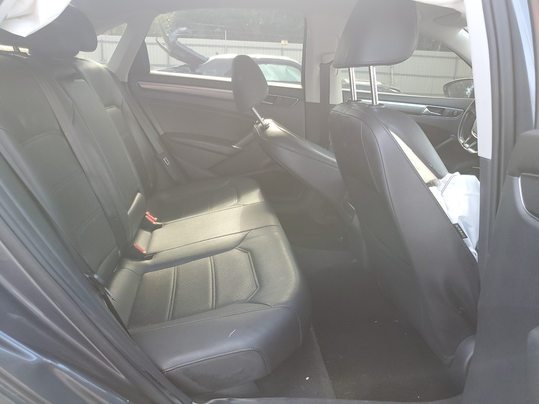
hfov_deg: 67.3
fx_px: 405
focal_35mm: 26
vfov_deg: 53.1
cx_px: 270
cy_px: 202
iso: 62
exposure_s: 1/120
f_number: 1.5
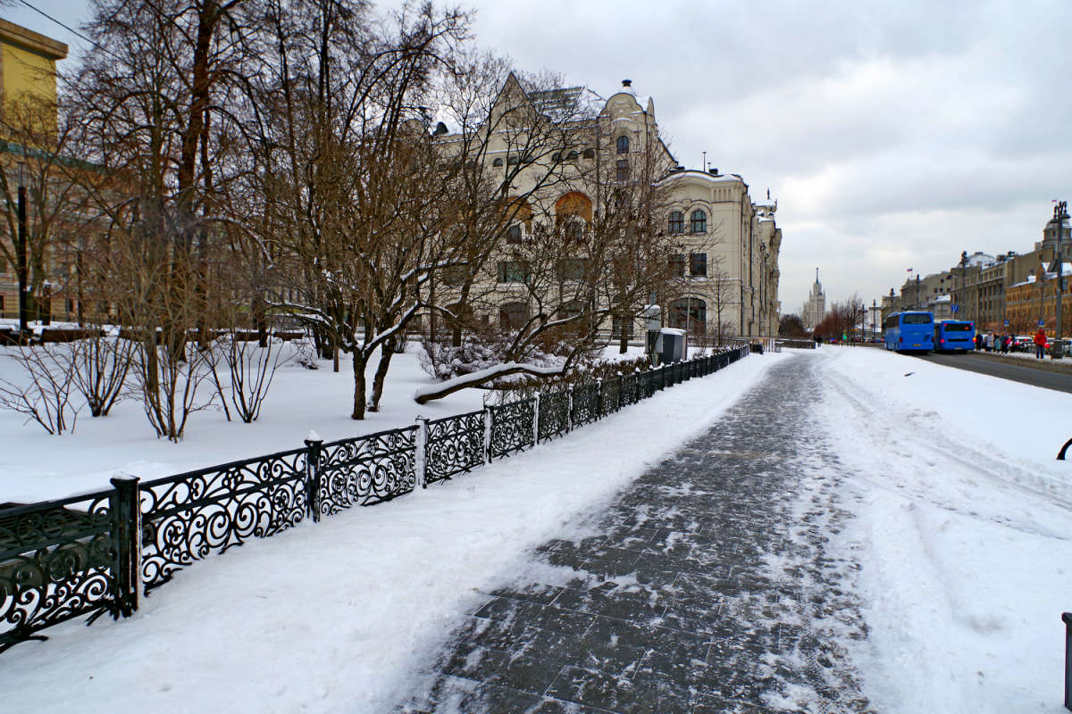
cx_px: 536
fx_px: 670
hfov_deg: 77.3
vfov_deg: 56.1
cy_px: 357
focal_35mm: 22
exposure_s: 1/125
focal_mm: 15
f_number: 8
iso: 200
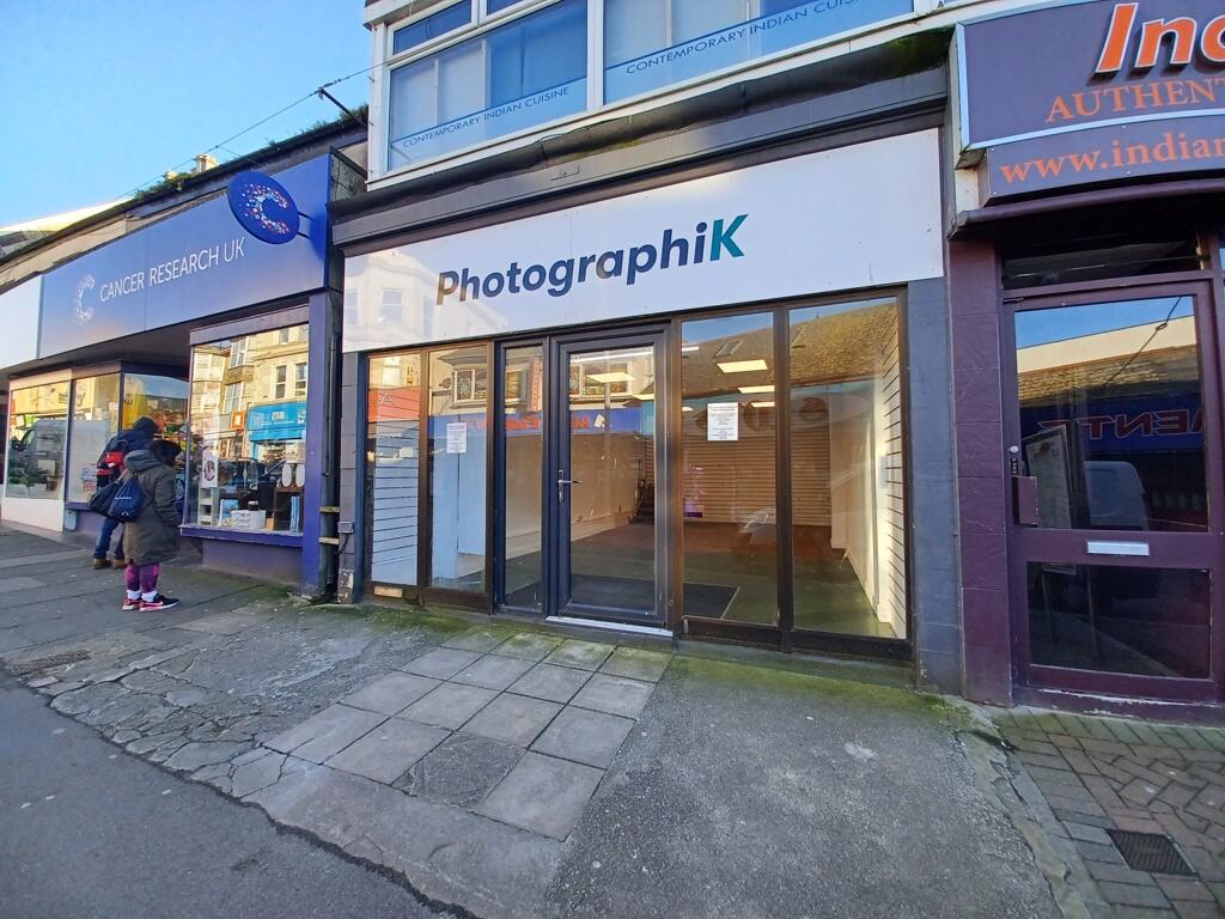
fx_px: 460
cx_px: 612
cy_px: 460
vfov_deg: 89.9
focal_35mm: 13
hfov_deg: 106.2
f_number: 2.2
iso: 40
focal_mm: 1.42
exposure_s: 1/165
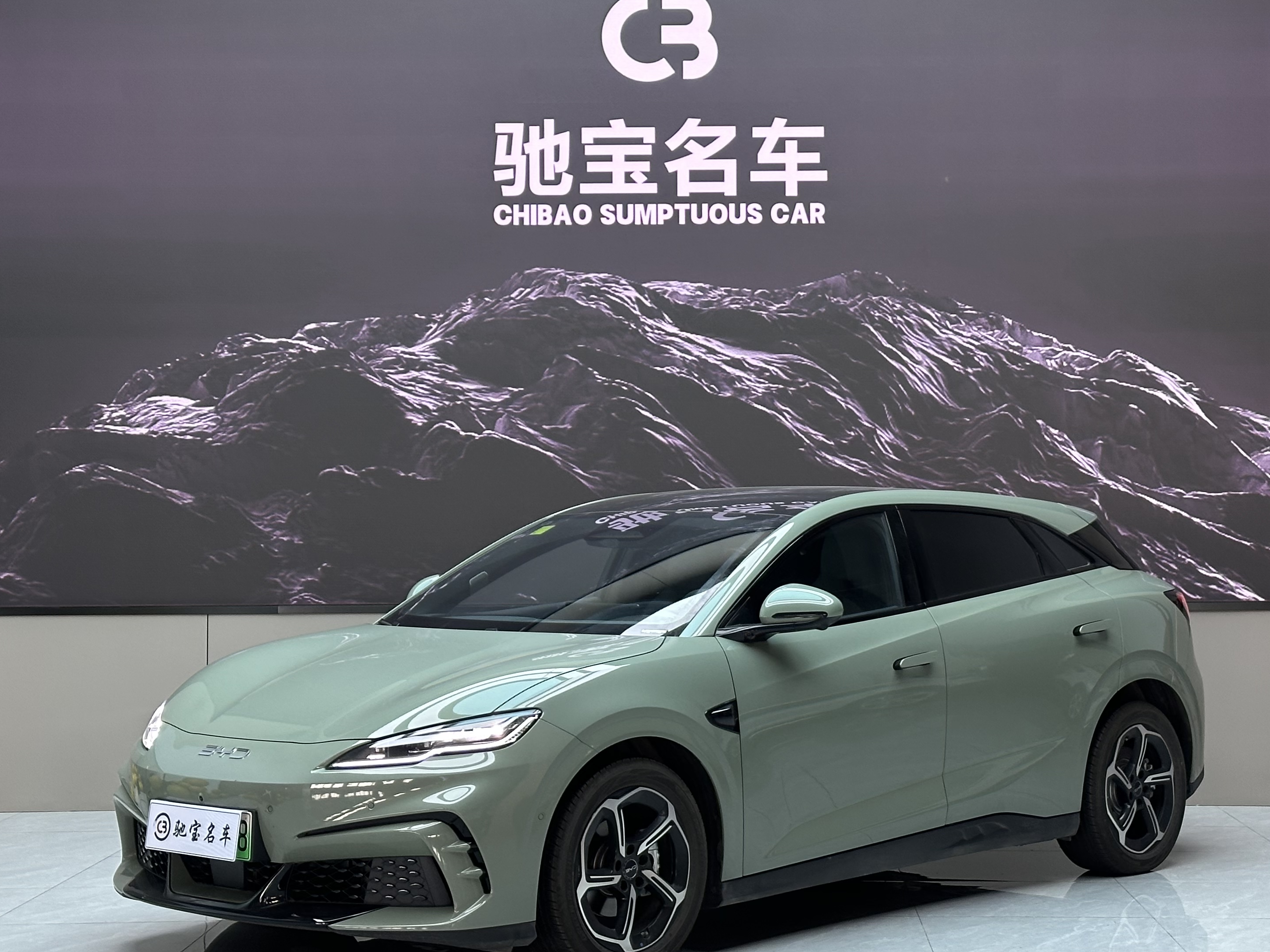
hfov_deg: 29.0
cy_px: 430
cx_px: 706
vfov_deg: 21.9
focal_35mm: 67
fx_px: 2458
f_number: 1.78
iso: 125
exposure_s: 1/100
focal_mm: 6.86
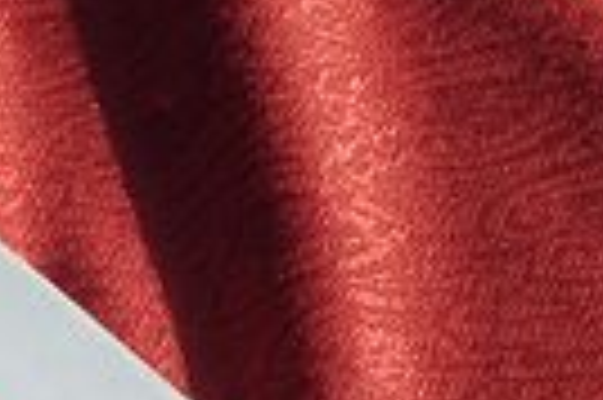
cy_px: 861
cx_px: -796
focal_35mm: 382
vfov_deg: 3.6
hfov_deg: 5.2
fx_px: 6391
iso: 400
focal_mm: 40
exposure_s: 1/640
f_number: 13
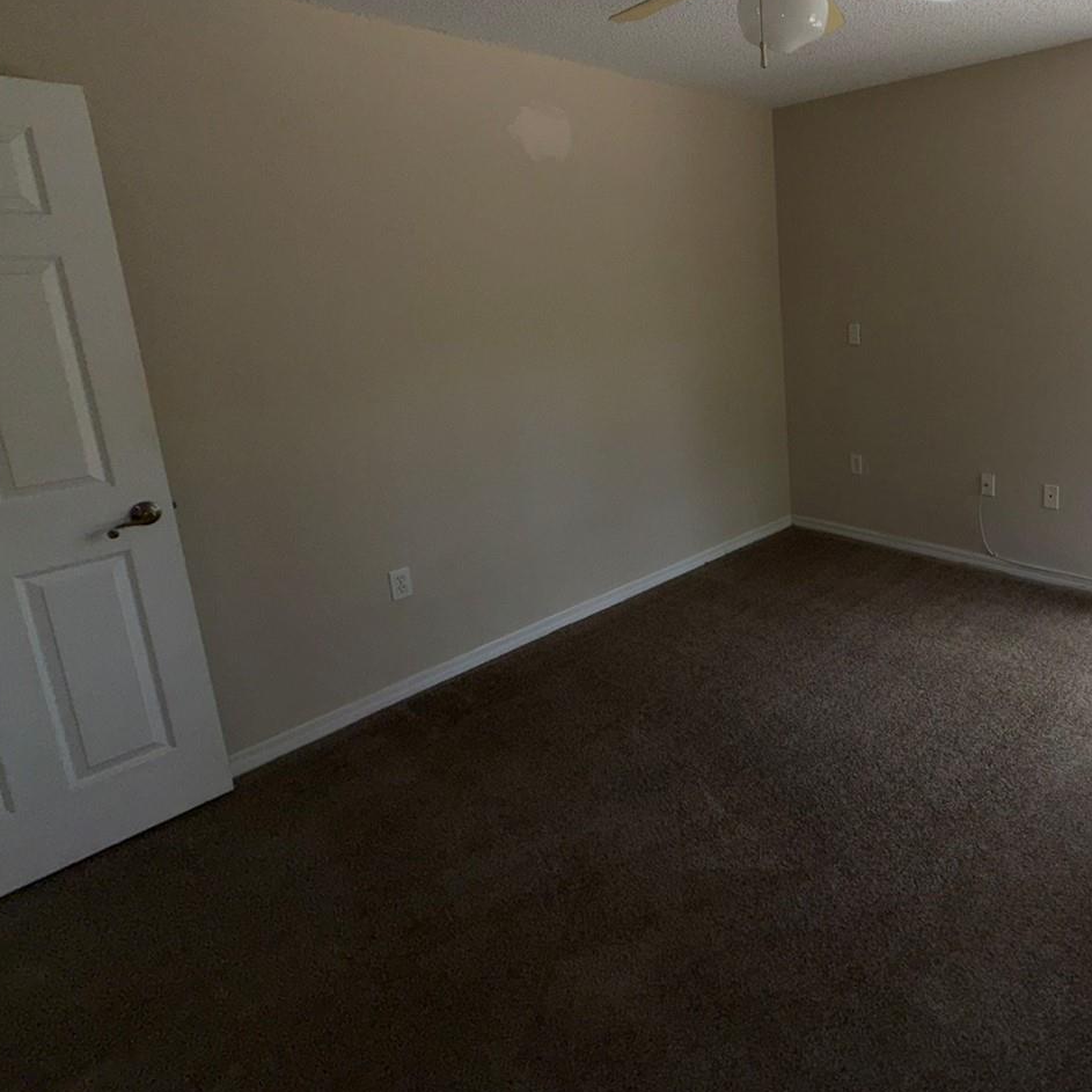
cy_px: 422
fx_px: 749
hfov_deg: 67.7
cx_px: 815
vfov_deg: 71.2
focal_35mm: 21
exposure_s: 1/121
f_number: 2.2
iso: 16
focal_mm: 2.22
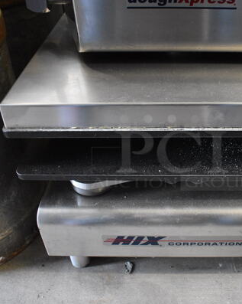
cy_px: 150
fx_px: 350
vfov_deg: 46.9
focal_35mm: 39
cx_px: 172
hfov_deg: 37.5
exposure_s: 1/125
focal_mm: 18
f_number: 3.5
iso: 3200
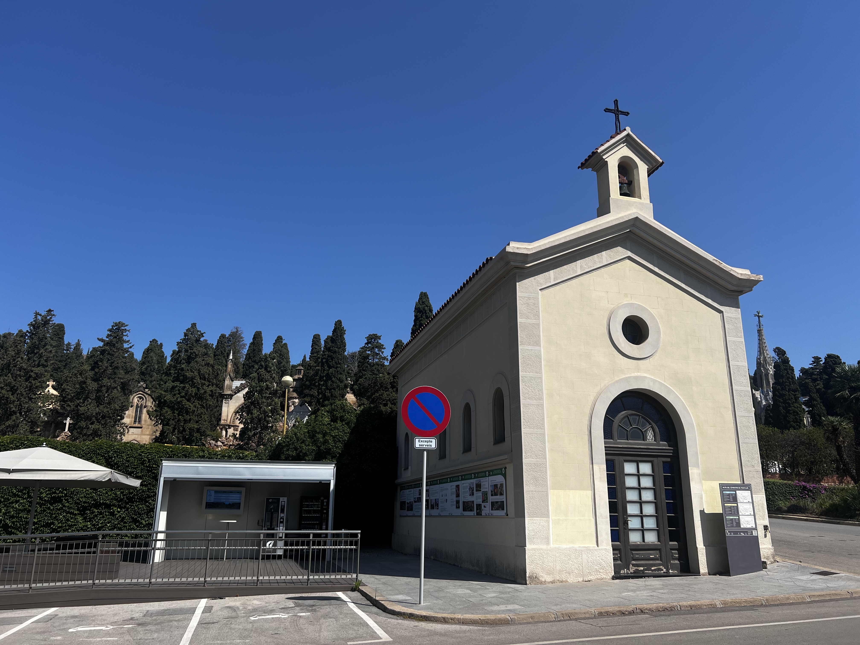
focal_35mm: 26
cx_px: 430
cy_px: 322
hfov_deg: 67.3
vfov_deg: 53.1
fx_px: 646
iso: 50
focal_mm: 5.7
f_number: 1.5
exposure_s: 1/5319
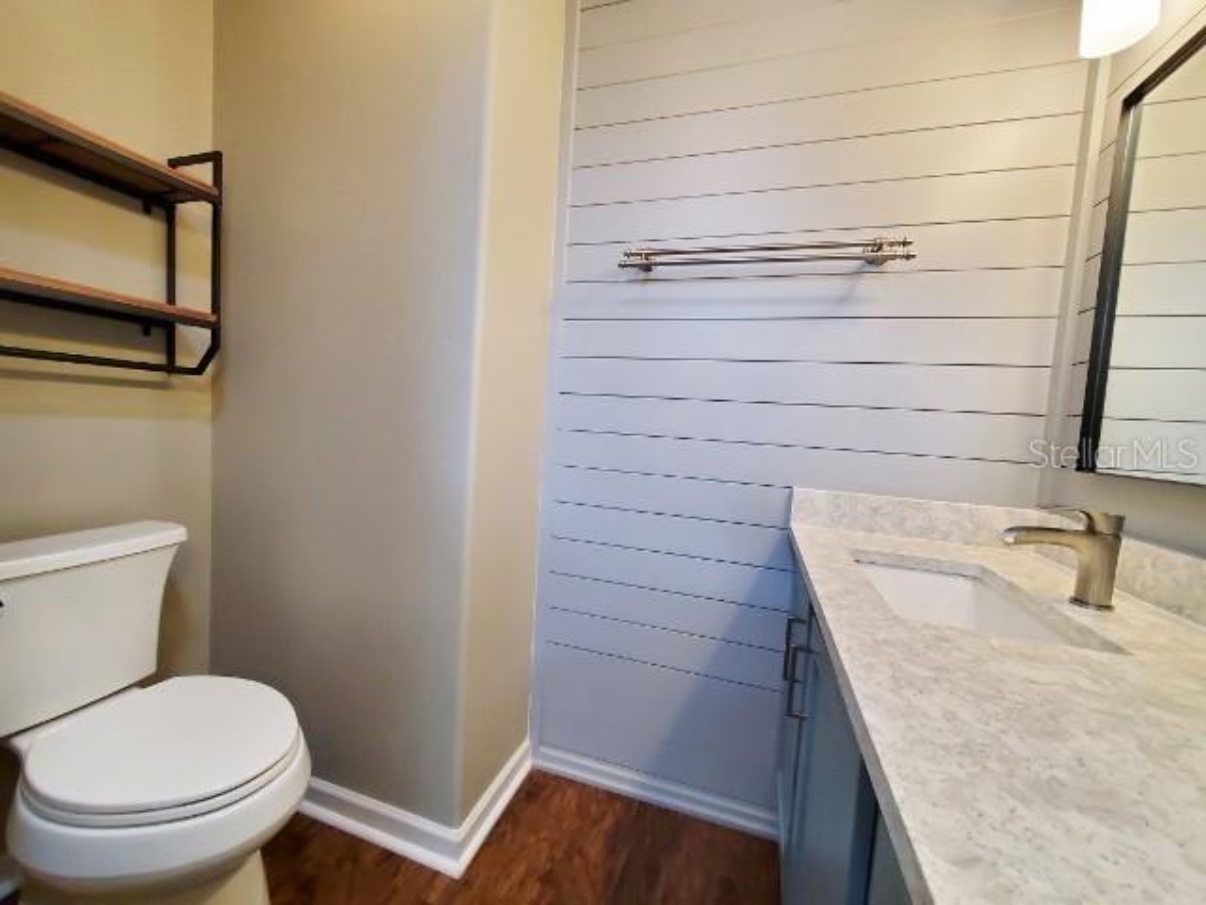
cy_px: 452
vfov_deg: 89.9
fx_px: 453
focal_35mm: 13
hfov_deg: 106.2
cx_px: 603
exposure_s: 1/60
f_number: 2.2
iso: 200
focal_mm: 1.8
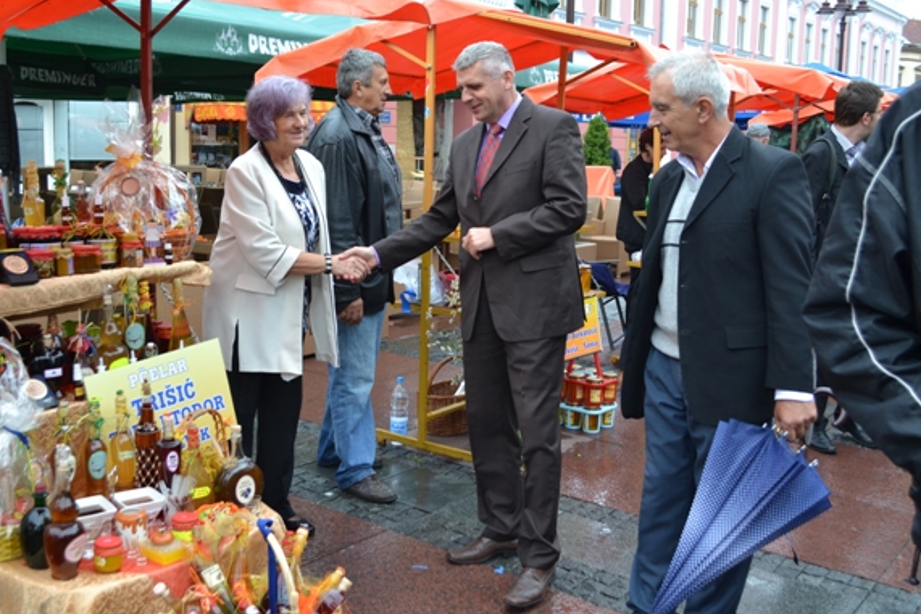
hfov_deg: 51.8
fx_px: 947
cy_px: 276
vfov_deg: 35.9
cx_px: 413
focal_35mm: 37
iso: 220
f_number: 5.6
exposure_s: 1/125
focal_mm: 22
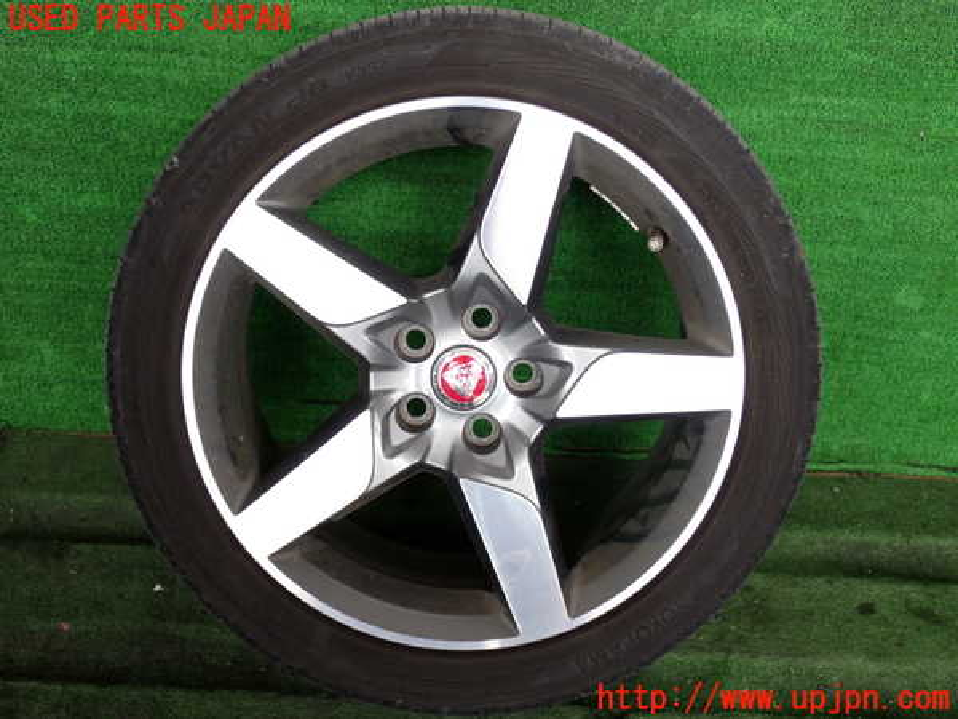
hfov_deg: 42.9
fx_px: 1218
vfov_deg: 32.9
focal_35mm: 44
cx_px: 479
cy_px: 360
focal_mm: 7.84
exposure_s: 1/125
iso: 200
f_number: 2.9
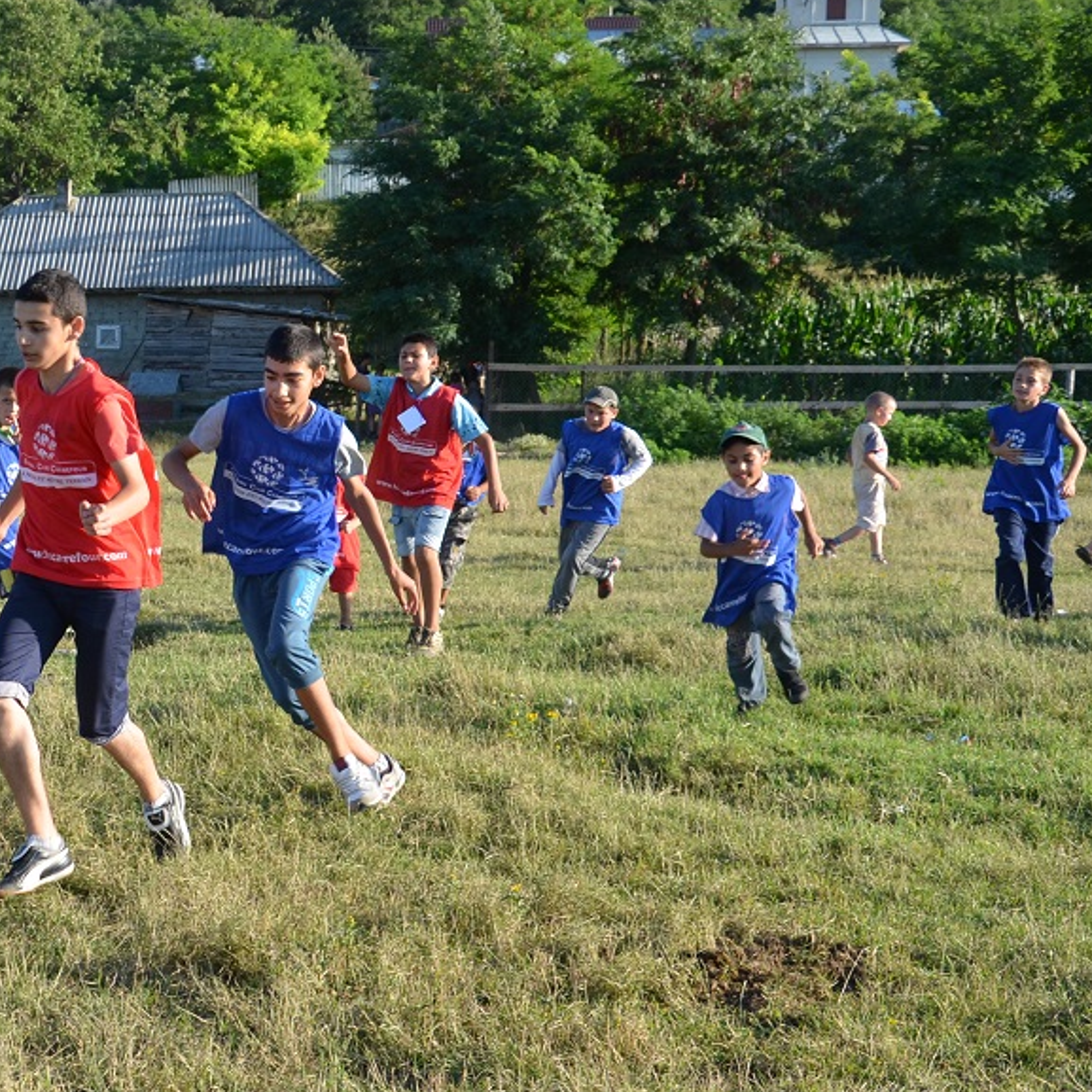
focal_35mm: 74
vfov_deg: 23.4
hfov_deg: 22.4
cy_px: 541
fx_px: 2641
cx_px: -30
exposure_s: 1/250
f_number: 8
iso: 200
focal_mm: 28
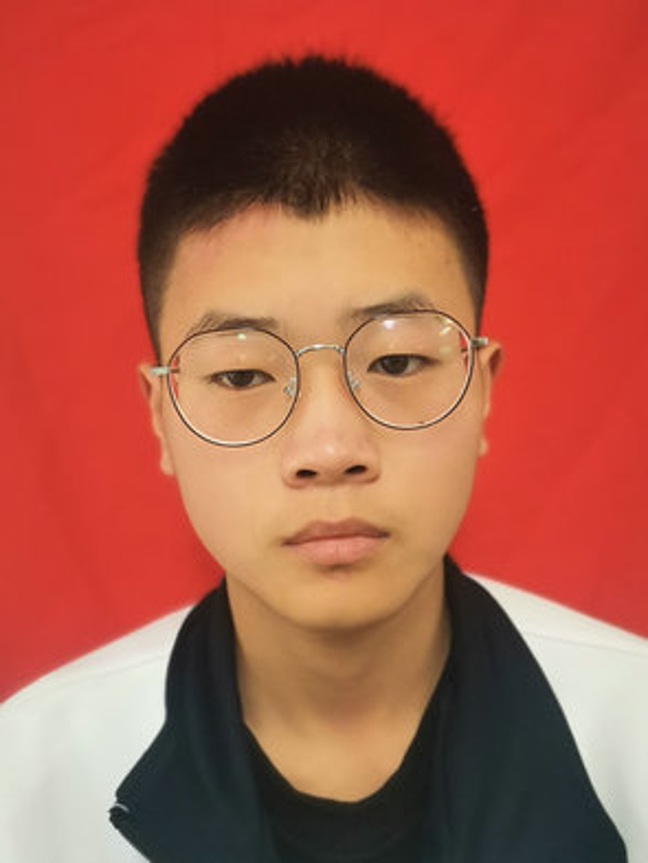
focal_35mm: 26
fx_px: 649
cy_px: 432
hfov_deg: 53.1
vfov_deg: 67.3
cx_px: 324
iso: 500
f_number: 1.8
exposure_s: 1/60
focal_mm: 4.75
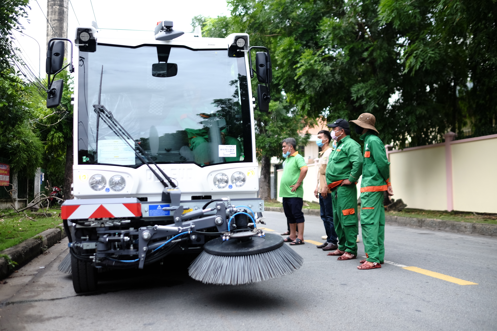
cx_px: 248
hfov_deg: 54.4
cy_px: 166
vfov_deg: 37.9
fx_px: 483
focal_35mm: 35
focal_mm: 23
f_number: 1.4
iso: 200
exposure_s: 1/1800
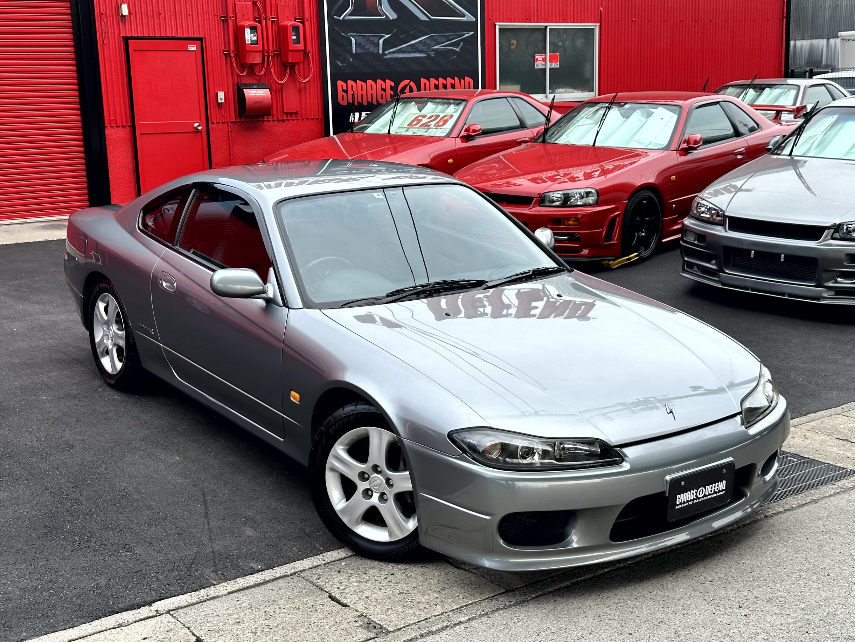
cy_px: 321
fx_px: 1186
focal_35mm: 48
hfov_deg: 39.7
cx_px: 428
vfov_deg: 30.3
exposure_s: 1/1453
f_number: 1.78
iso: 64
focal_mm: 6.86
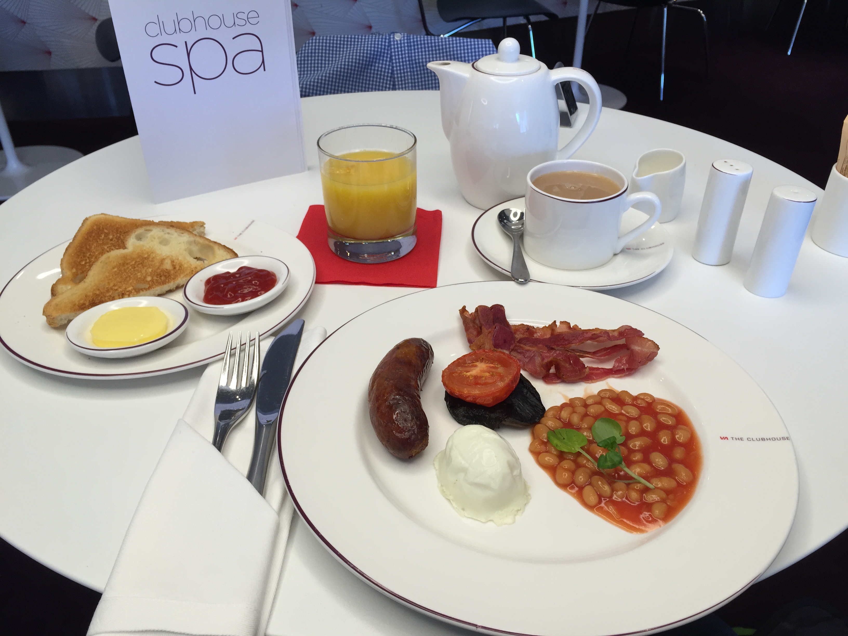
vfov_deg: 48.2
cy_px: 318
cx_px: 424
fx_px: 710
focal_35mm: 29
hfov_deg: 61.7
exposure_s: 1/60
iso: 40
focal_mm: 4.15
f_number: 2.2
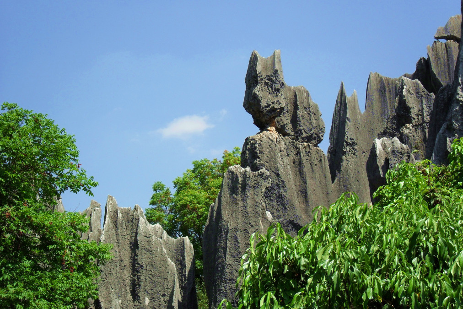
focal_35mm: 81
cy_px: 157
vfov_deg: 16.9
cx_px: 231
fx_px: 1042
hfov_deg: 25.1
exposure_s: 1/500
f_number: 5
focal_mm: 13.6
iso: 100
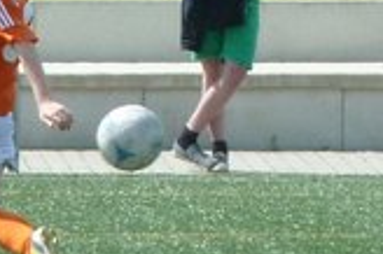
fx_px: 14167
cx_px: 119
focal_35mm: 1333
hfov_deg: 1.5
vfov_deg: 1.0
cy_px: -59
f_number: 4.9
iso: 320
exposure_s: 1/1000
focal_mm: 49.2
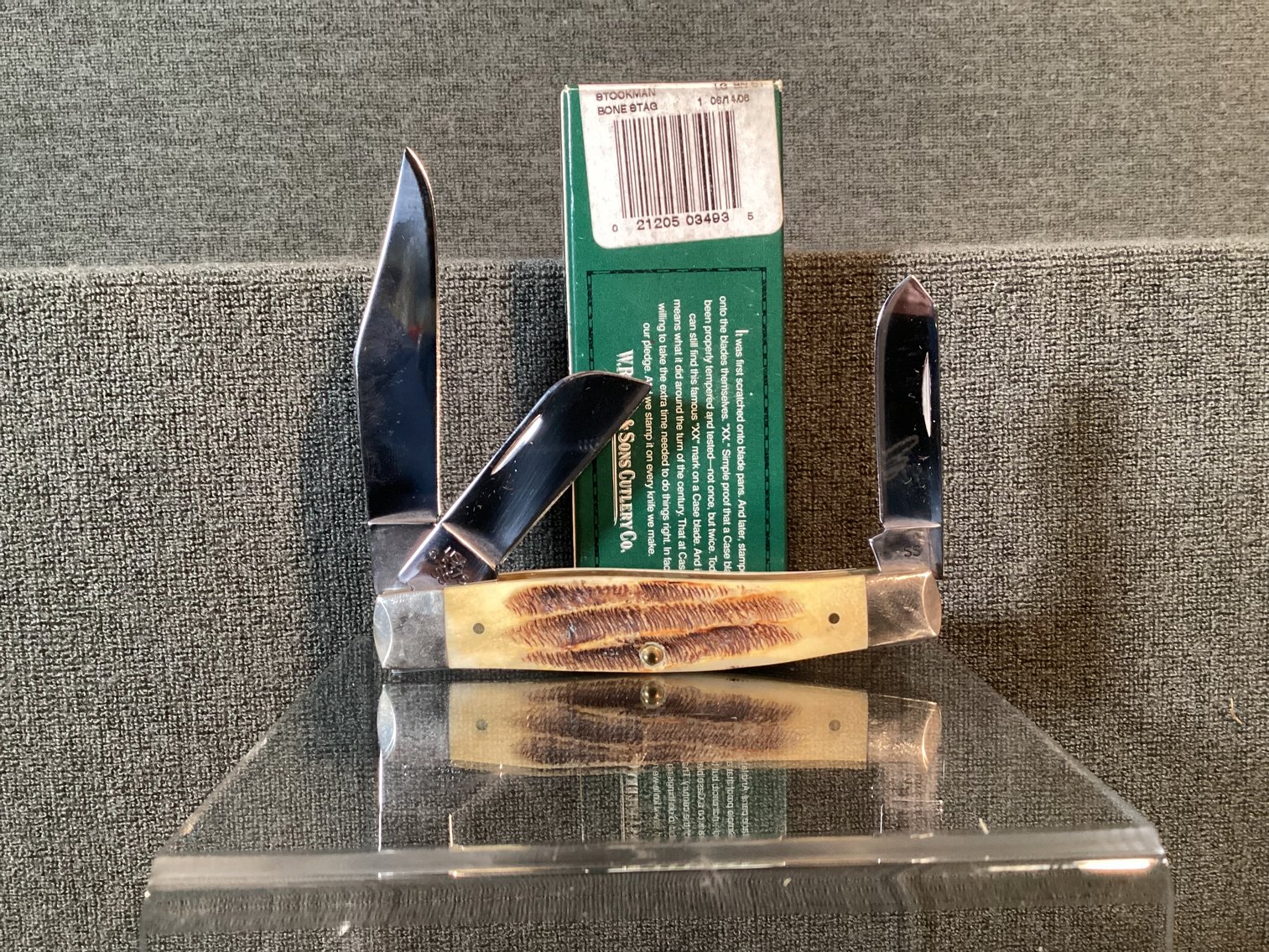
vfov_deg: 45.4
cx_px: 634
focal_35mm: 31
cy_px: 476
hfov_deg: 58.3
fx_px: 1137
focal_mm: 3.3
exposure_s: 1/40
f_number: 2.4
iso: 400
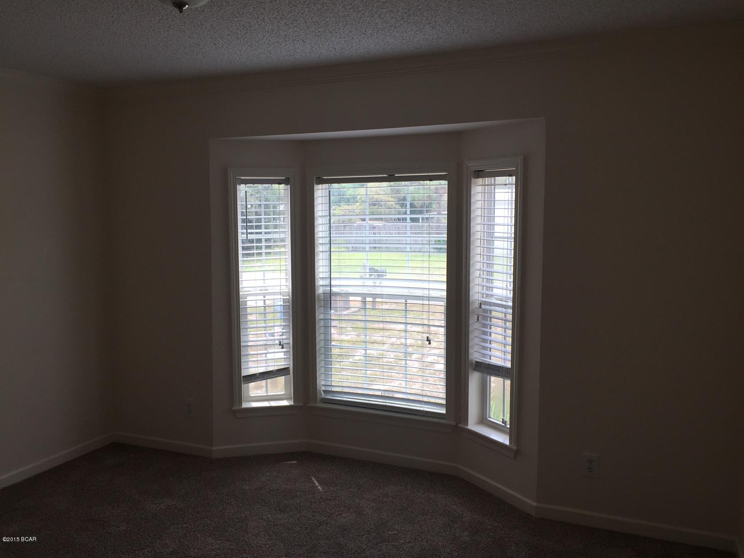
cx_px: 372
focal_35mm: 29
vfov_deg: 48.2
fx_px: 623
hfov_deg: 61.7
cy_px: 279
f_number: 2.2
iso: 32
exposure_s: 1/211
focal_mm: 4.15
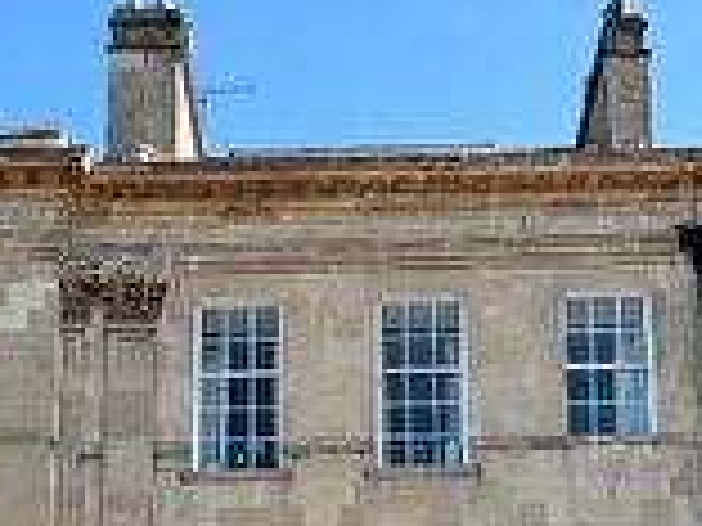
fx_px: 1278
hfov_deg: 30.7
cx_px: 297
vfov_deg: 18.9
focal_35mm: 63
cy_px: 892
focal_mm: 2.22
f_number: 2.2
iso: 40
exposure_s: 1/600
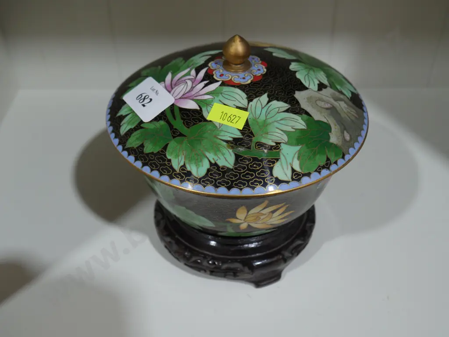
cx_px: 224
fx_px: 571
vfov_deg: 32.9
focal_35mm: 44
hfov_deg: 42.9
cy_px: 168
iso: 320
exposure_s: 1/60
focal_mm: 22
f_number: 4.7
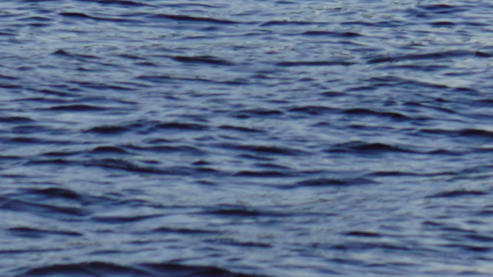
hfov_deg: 2.9
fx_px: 9778
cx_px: 448
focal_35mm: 748
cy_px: -517
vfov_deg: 1.6
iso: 100
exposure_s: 1/200
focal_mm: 105
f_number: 6.3
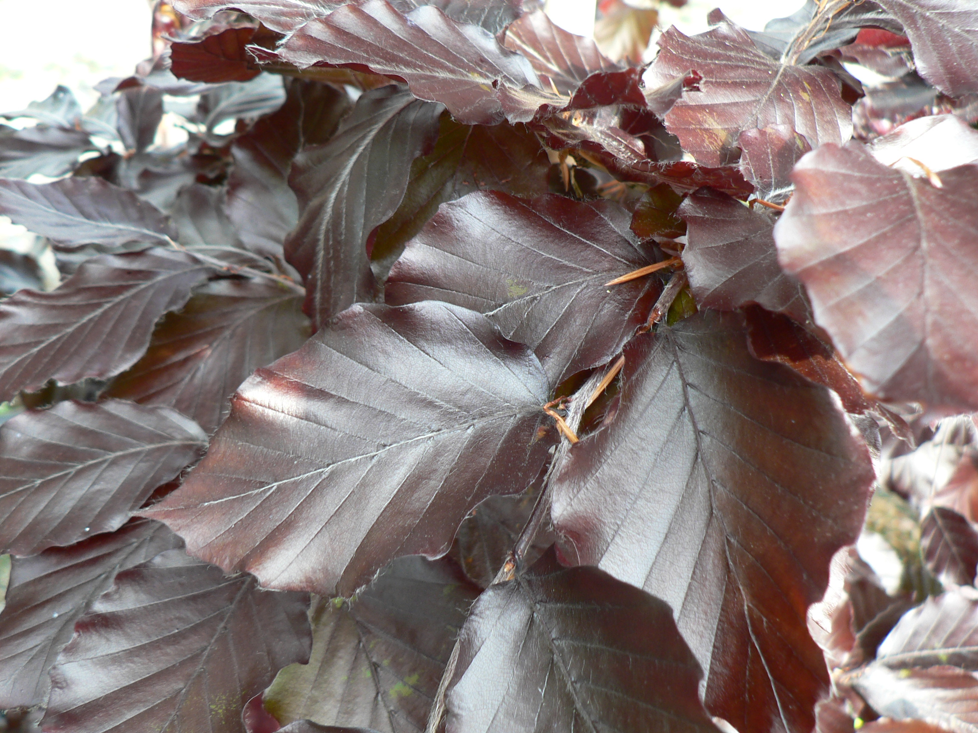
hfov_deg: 46.7
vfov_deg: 35.9
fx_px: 1130
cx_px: 442
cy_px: 406
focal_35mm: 40
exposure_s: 1/40
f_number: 2.8
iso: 80
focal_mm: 6
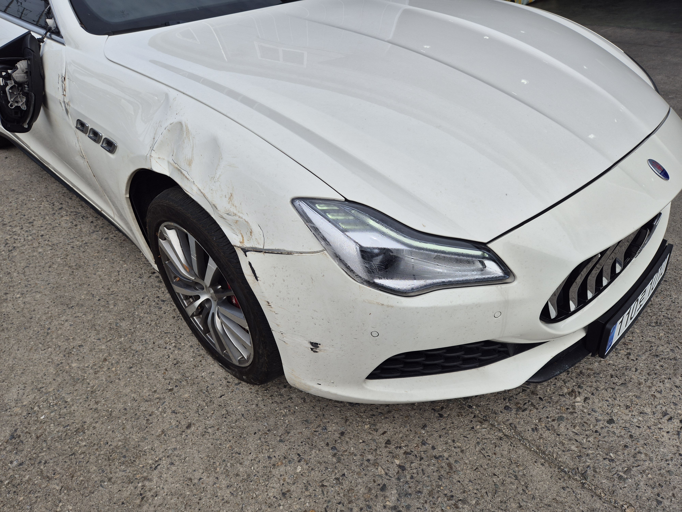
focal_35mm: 23
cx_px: 341
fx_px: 453
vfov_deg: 58.9
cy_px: 256
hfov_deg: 73.9
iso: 25
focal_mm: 5.4
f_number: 1.8
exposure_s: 1/2944
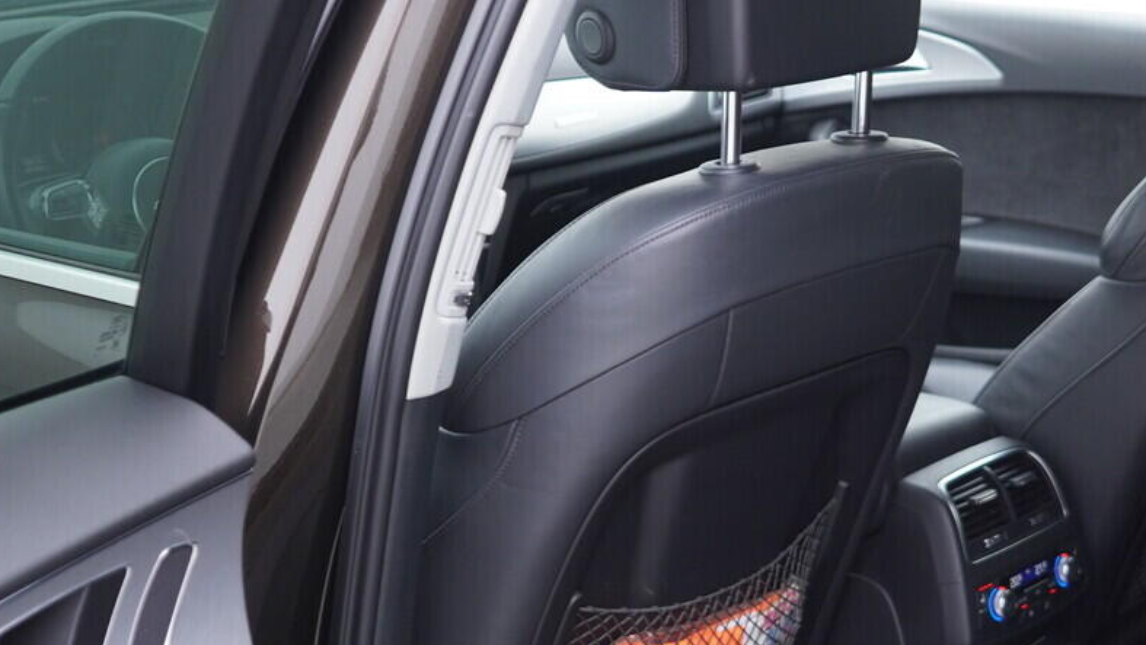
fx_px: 2097
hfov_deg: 30.1
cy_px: 513
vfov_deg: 17.4
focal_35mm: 69
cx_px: 845
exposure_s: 1/40
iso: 320
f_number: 2.8
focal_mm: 24
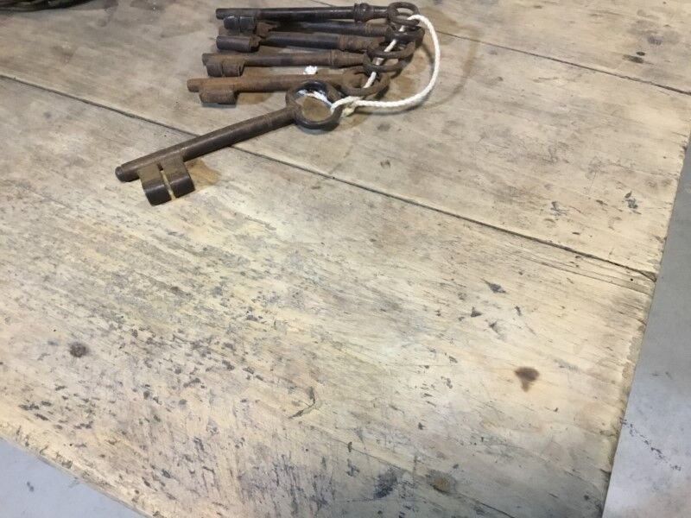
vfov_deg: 45.4
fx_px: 619
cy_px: 259
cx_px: 346
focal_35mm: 31
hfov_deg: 58.4
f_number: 2.4
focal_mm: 3.3
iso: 250
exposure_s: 1/33
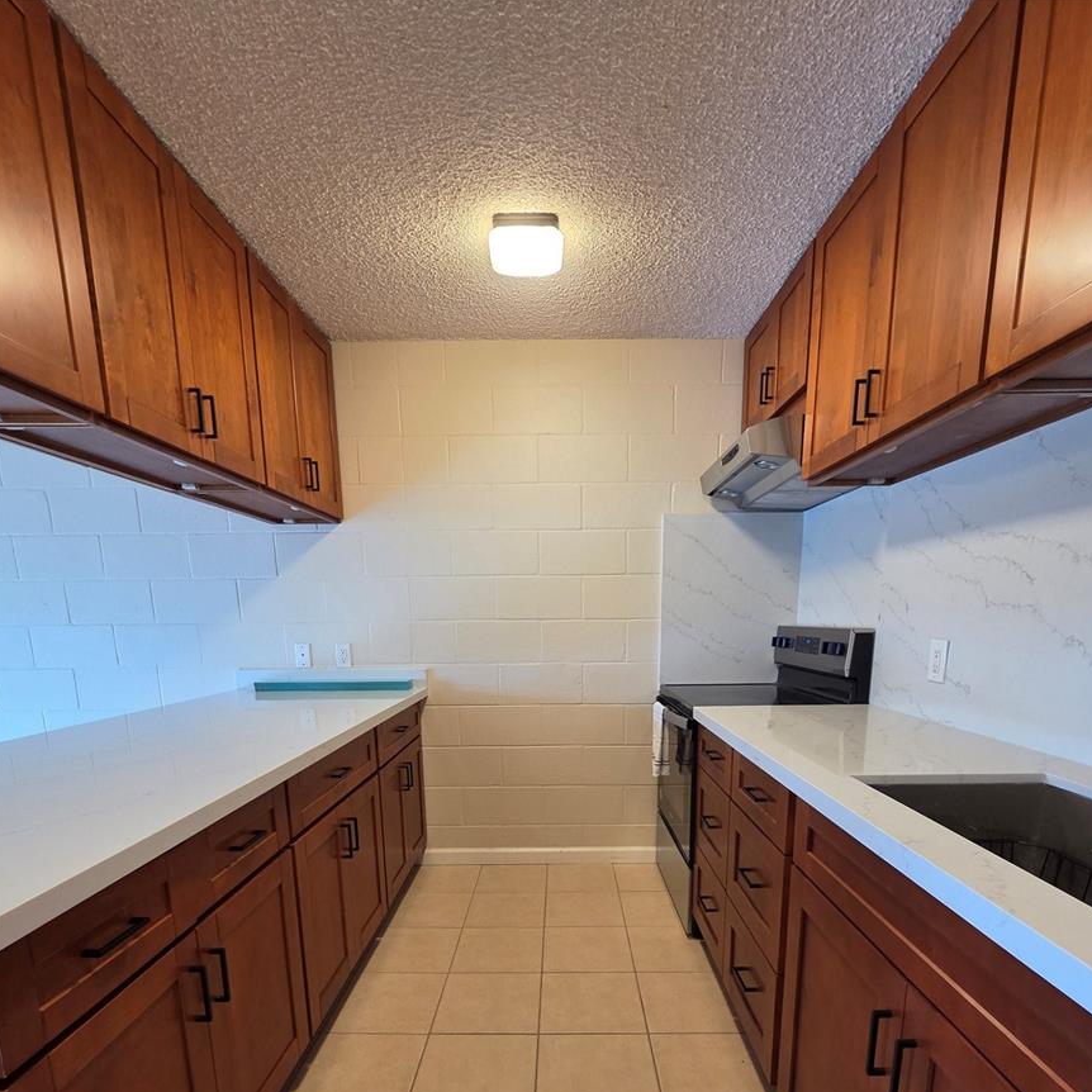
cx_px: 562
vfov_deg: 83.4
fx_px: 571
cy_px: 755
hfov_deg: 87.4
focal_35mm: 16
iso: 200
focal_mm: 2.2
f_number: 2.2
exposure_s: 1/60
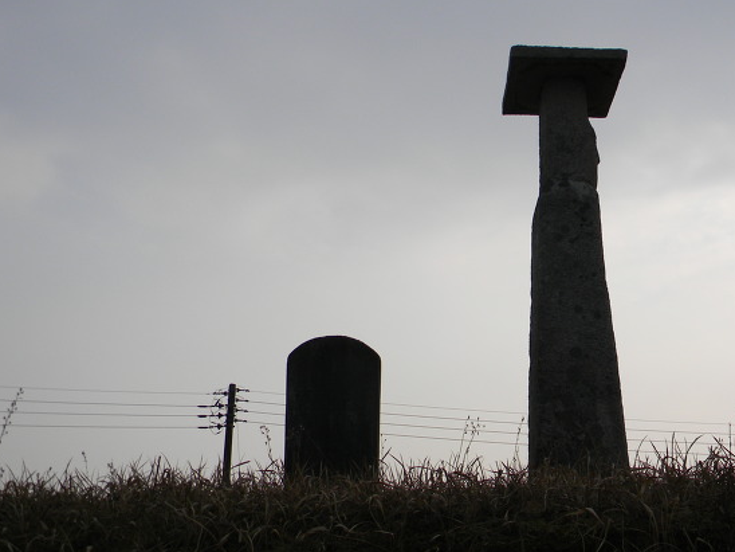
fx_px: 977
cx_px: 463
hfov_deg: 40.9
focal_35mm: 46
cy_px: 273
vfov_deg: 31.5
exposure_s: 1/530
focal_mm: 6.4
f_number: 7.4
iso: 80
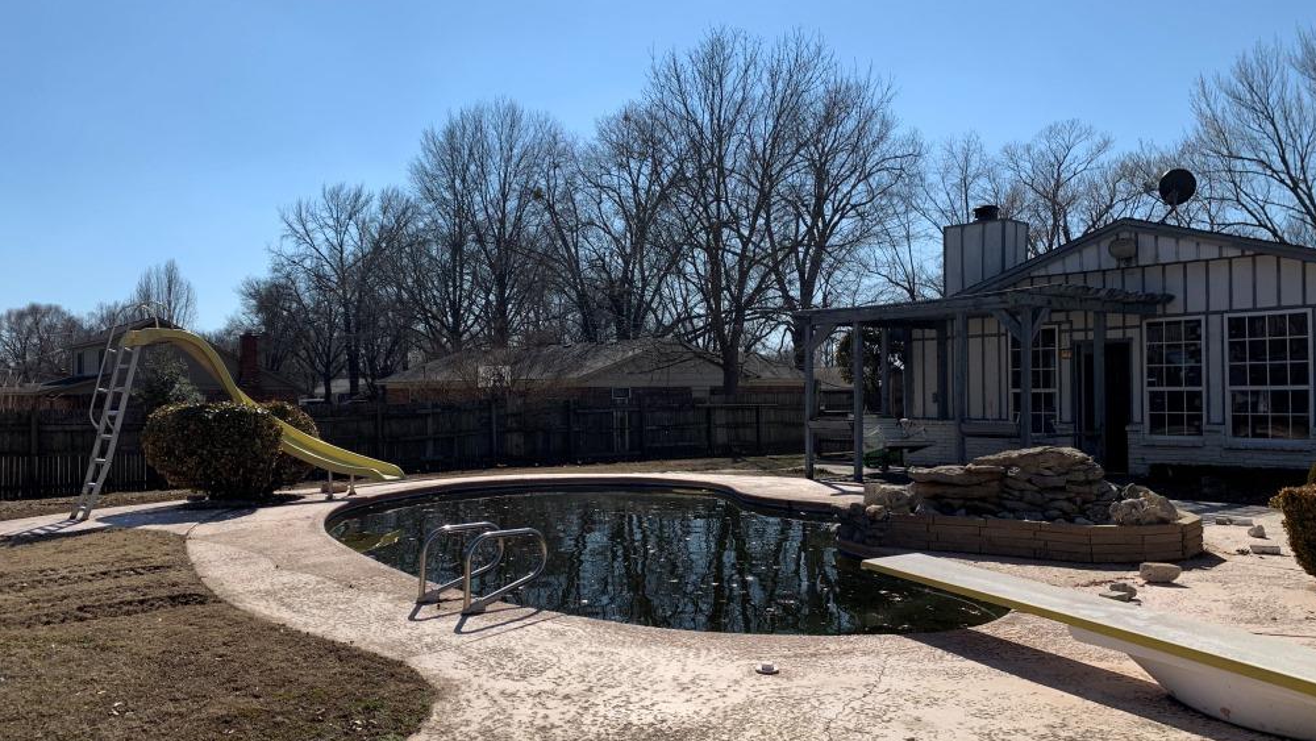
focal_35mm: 29
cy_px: 394
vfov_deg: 40.2
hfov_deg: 66.1
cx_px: 651
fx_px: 1012
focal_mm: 4.25
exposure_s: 1/4274
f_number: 1.8
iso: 25
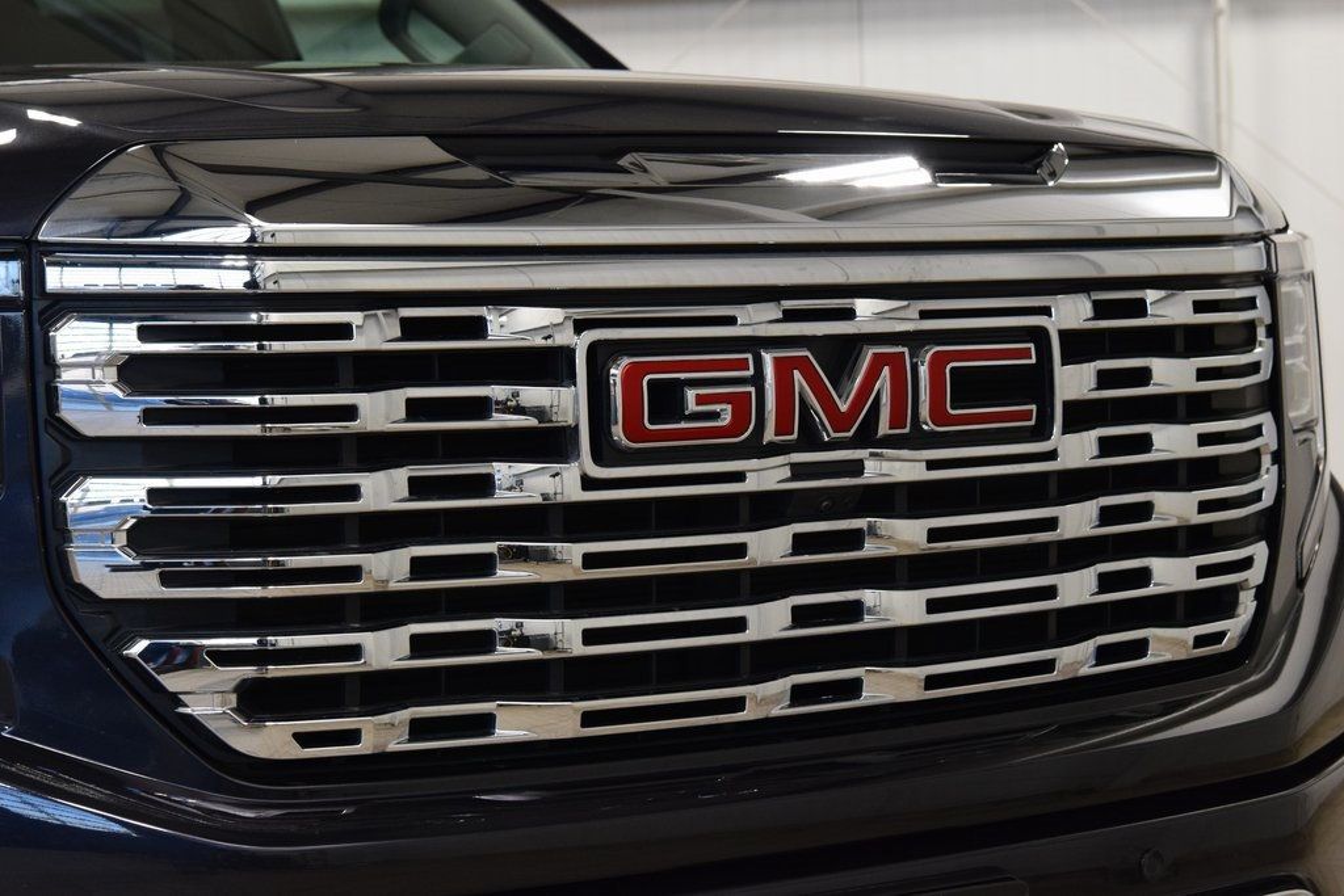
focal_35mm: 78
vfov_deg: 17.5
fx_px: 2912
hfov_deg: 26.0
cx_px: 672
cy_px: 448
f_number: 7.1
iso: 1600
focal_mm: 52
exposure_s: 1/60
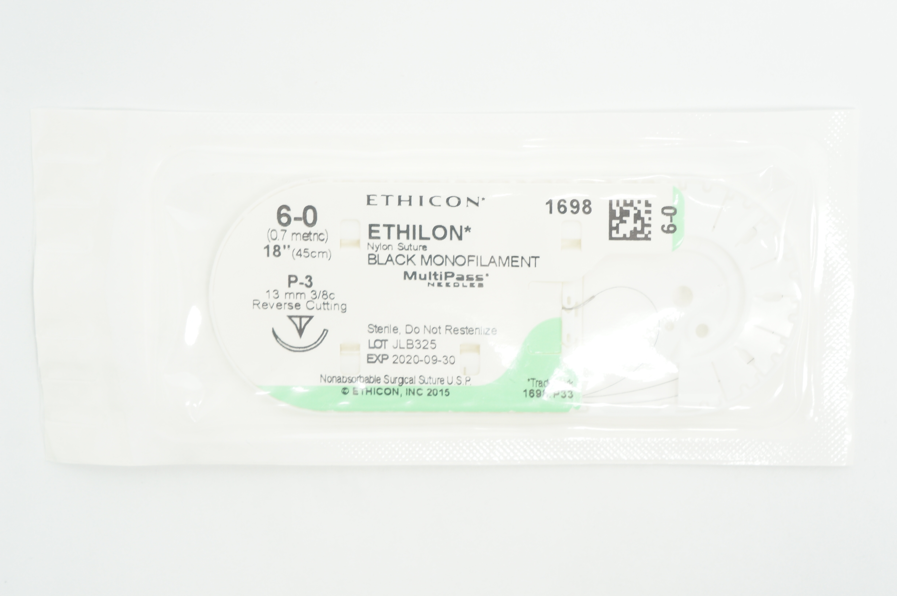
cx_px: 448
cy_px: 298
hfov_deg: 35.1
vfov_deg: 23.7
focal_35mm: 57
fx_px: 1419
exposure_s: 1/20
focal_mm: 38
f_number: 7.1
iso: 400
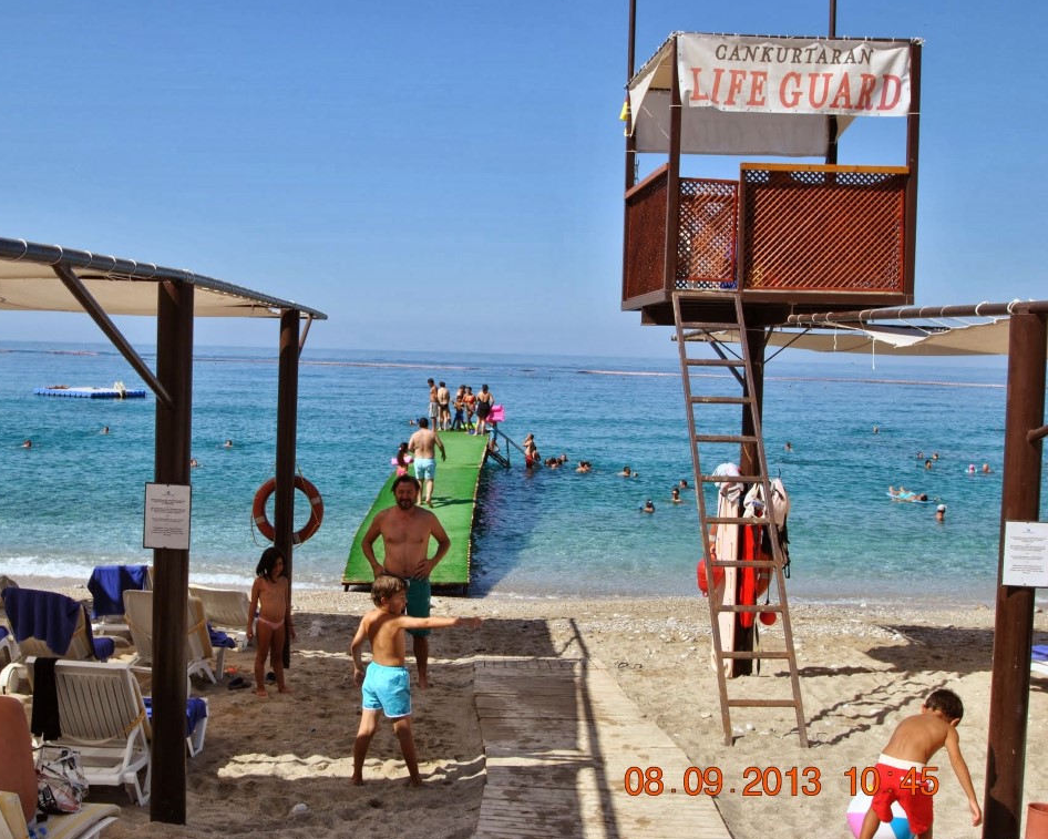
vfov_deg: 36.5
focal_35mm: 41
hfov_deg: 44.6
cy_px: 420
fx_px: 1272
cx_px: 425
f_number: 8
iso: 100
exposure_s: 1/250
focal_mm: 24
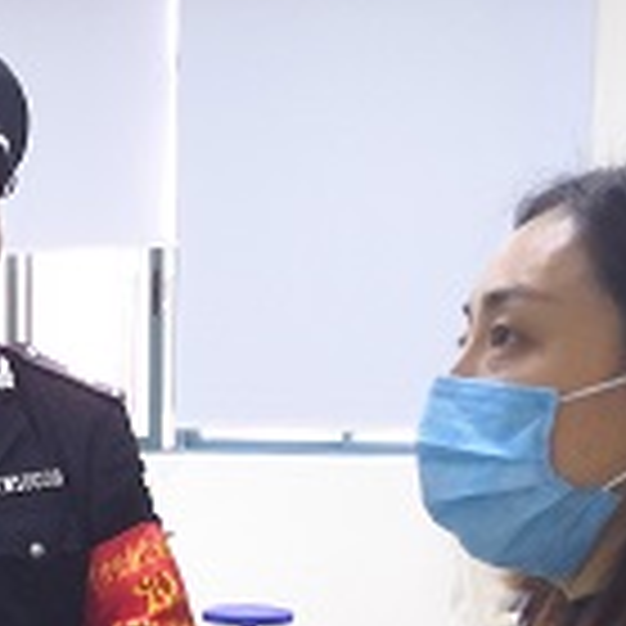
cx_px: -338
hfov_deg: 15.5
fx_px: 2107
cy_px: 635
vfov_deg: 16.5
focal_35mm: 103
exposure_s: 1/50
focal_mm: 3.95
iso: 320
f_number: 1.8
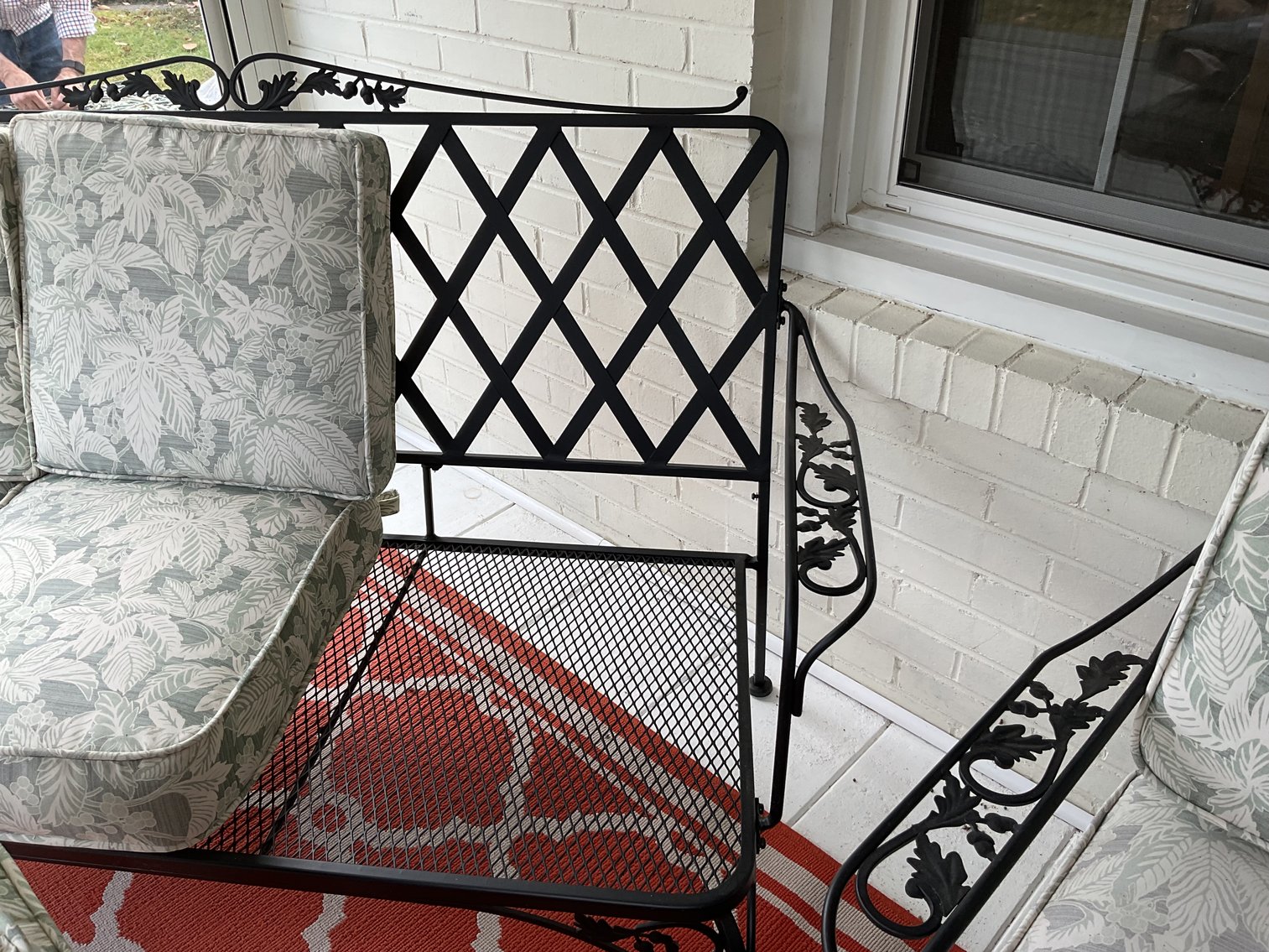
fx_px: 1063
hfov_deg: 61.7
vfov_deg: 48.2
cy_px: 476
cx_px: 634
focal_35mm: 29
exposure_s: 1/120
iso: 20
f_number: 1.8
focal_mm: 3
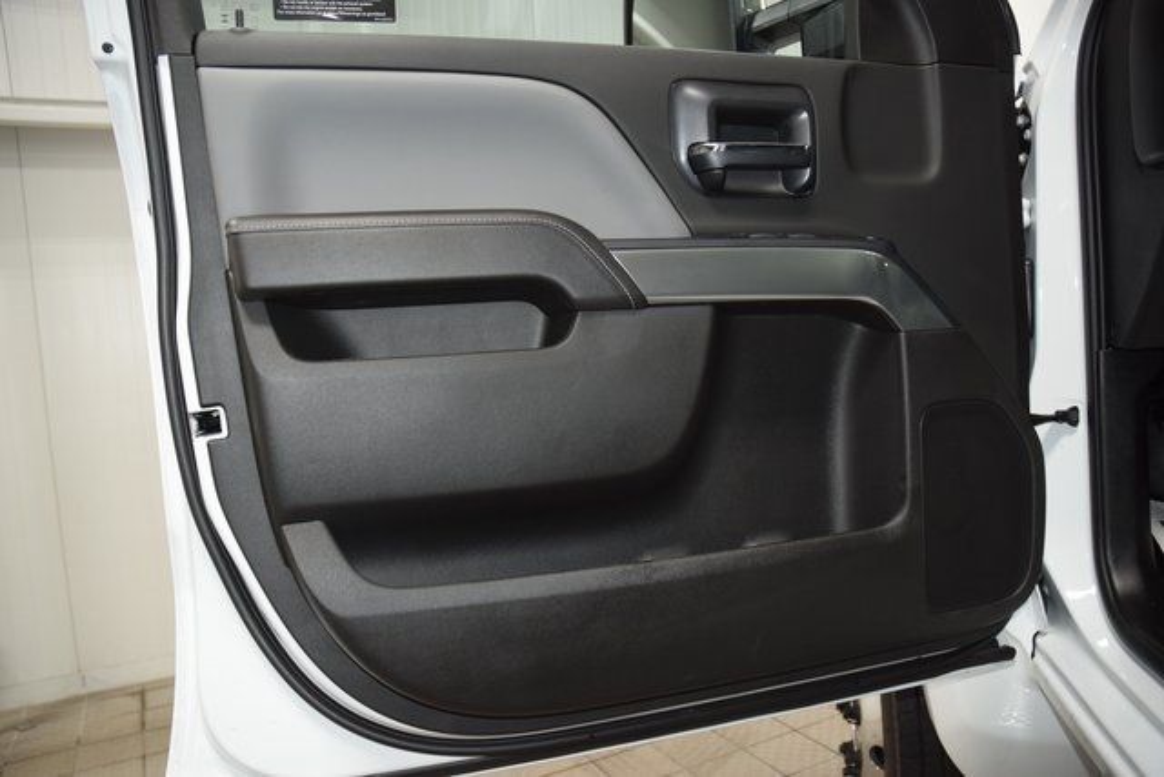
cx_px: 582
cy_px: 388
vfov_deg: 48.0
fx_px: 873
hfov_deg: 67.4
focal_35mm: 27
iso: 800
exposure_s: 1/60
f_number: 4
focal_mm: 18
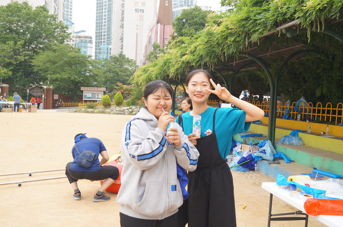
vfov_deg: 36.8
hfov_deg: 53.2
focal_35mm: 36
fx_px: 342
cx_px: 172
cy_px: 114
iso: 100
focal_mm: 24
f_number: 5
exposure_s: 1/100
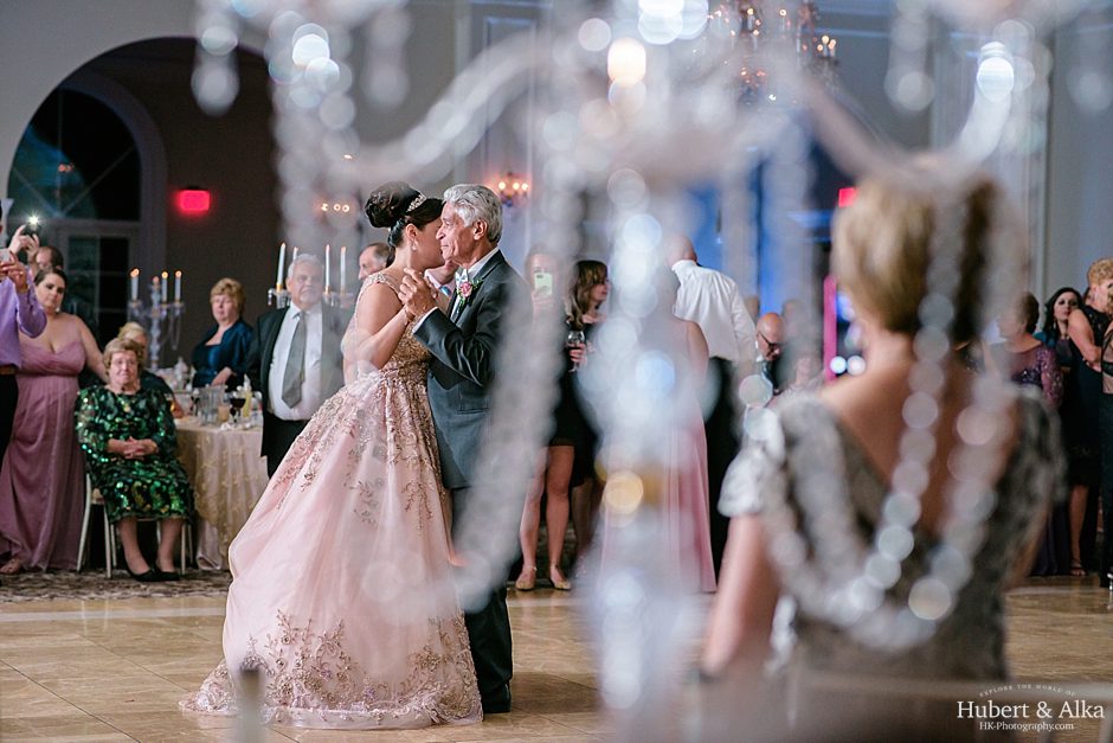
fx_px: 2628
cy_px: 372
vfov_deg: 16.1
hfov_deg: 23.9
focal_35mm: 85
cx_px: 556
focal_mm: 85
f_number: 2.8
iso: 800
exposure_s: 1/200
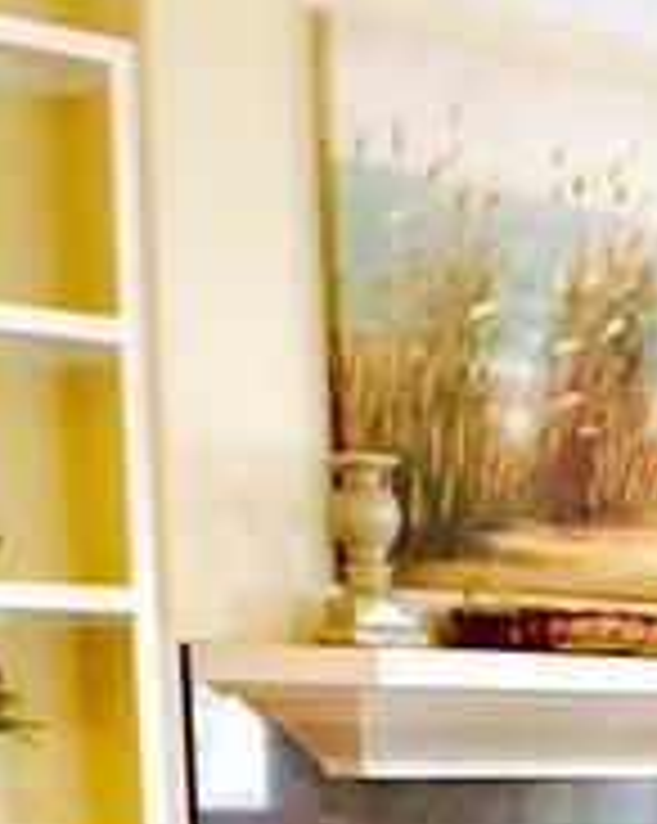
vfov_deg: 18.1
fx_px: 2410
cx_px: 1436
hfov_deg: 12.9
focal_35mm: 99
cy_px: 1076
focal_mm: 4.15
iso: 64
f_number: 2.2
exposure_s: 1/30
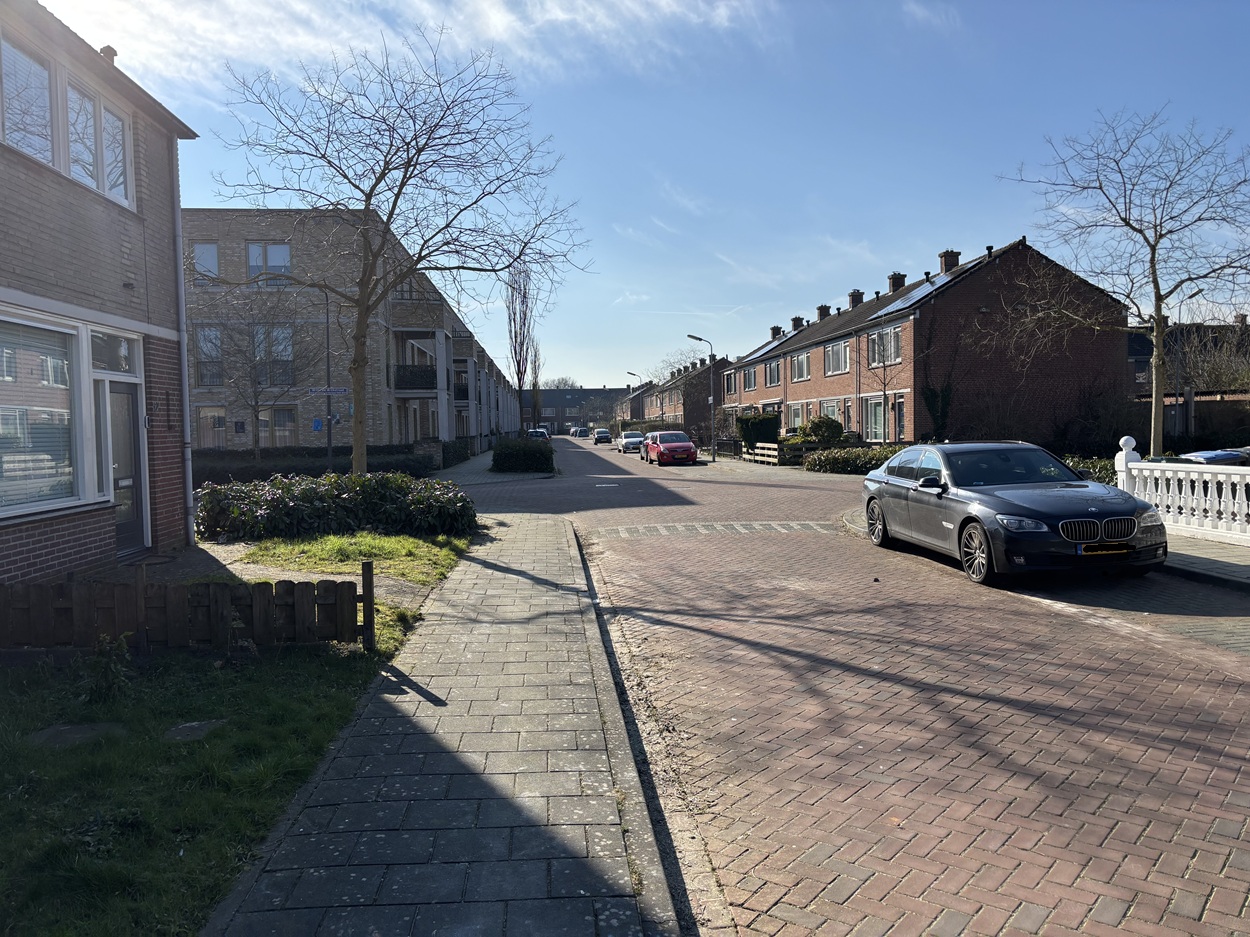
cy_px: 468
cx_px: 625
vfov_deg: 53.0
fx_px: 939
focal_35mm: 26
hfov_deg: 67.3
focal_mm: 5.96
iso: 50
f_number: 1.6
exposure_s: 1/3650
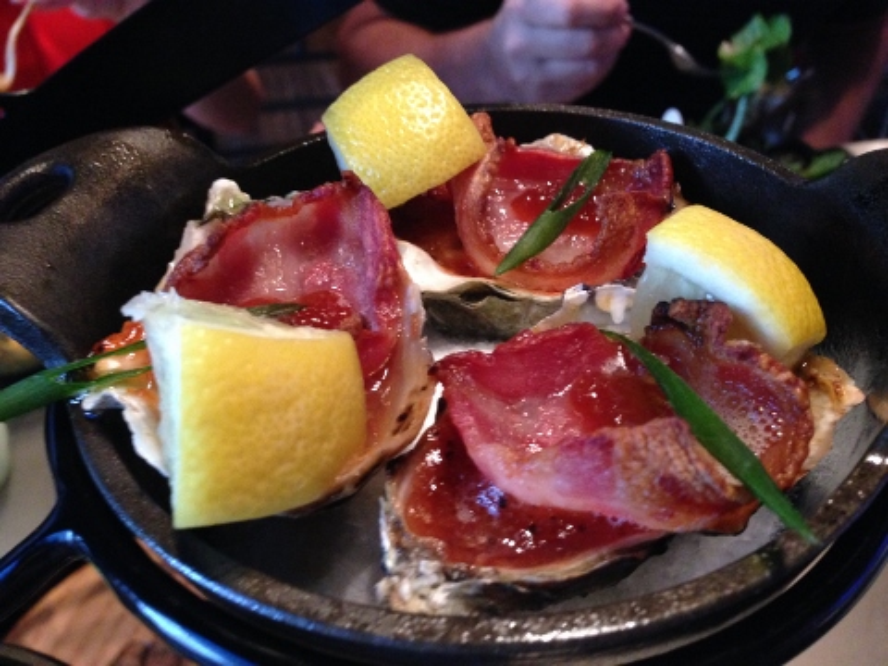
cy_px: 333
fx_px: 847
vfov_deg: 42.9
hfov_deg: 55.4
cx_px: 444
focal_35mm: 33
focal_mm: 4.12
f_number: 2.4
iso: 400
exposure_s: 1/17
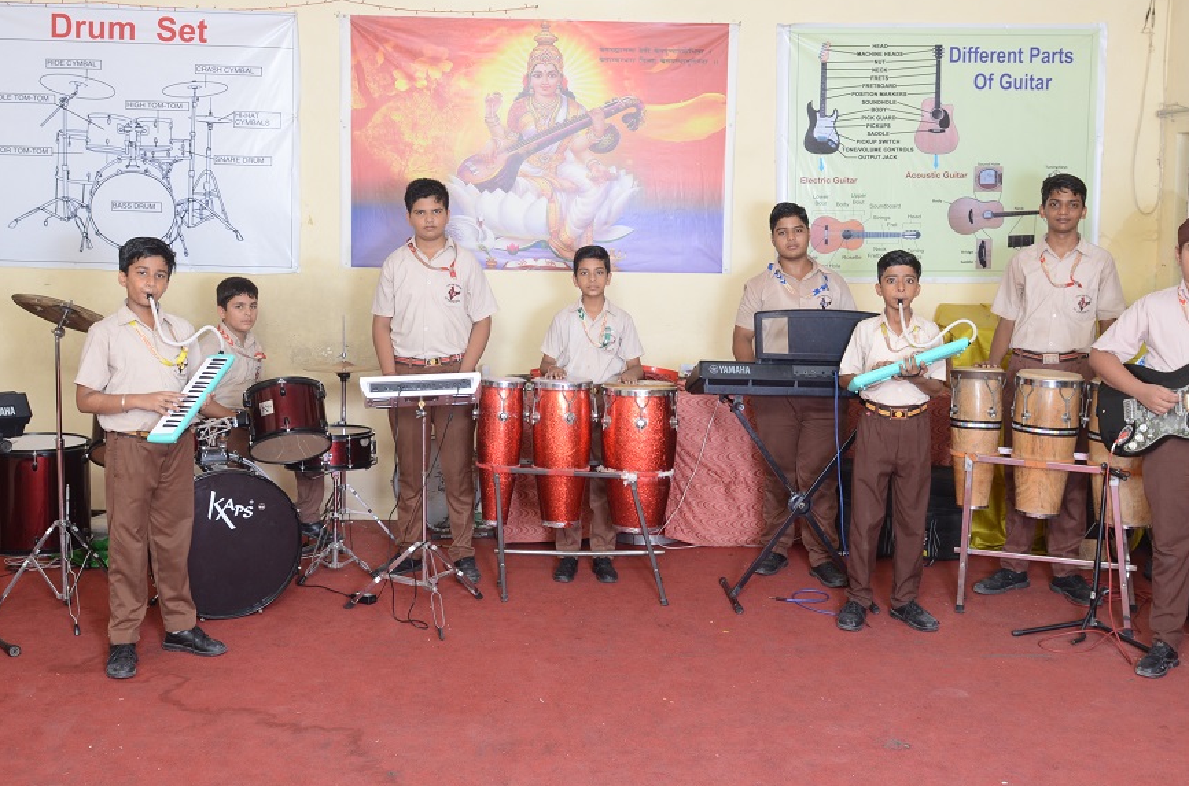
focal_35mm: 41
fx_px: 1351
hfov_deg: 47.5
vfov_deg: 32.5
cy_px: 383
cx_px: 581
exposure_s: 1/125
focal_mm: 24
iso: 250
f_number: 5.6
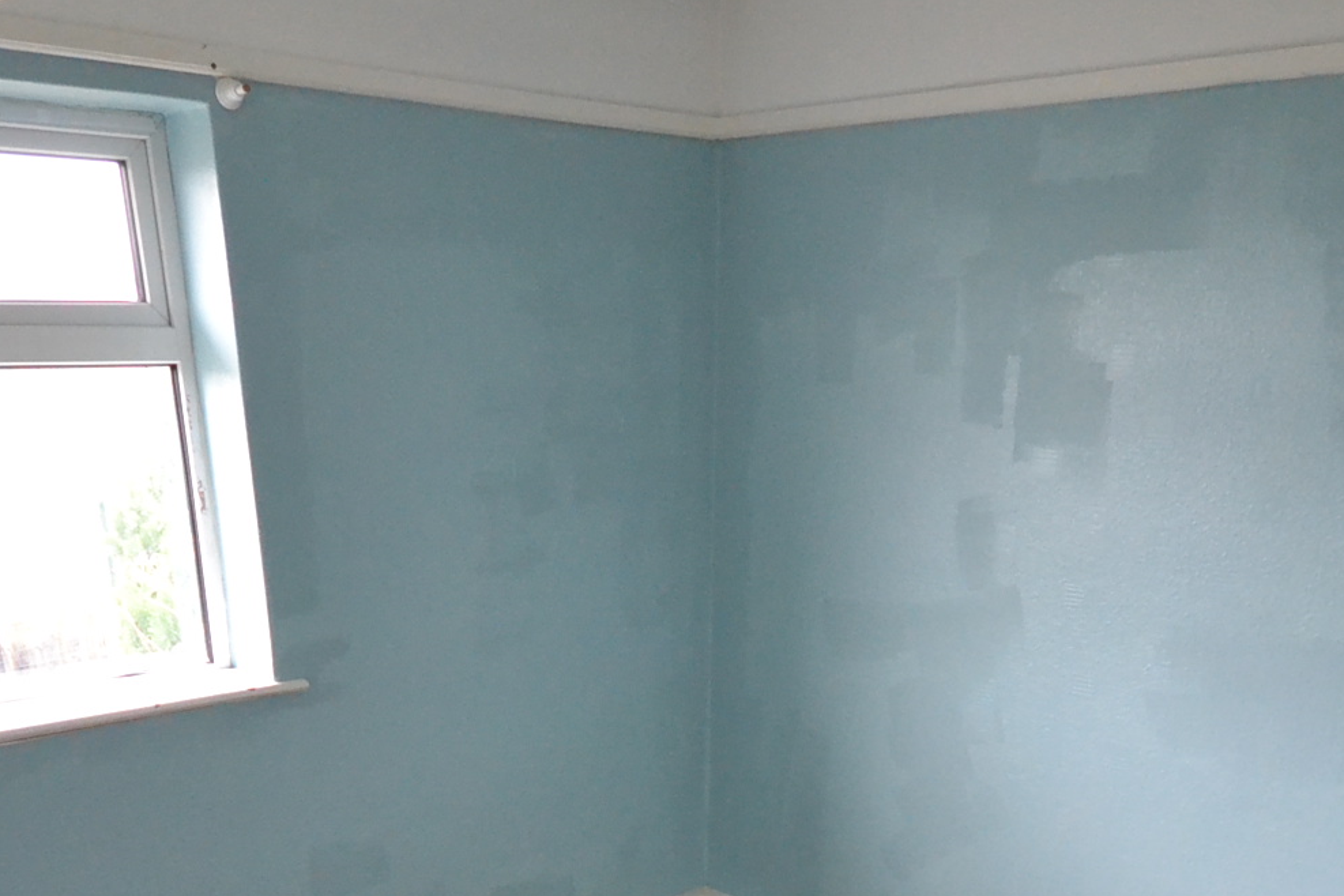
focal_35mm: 35
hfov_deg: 54.4
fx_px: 1307
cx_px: 705
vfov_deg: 33.5
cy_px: 957
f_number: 4
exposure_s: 1/40
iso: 3200
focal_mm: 10
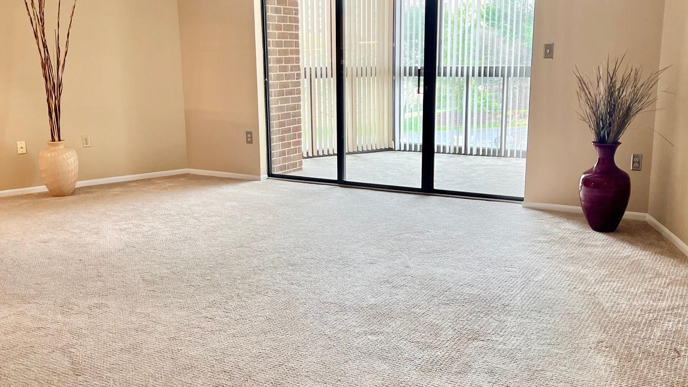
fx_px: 693
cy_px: 186
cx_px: 344
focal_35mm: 38
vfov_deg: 31.2
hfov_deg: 52.8
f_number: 1.5
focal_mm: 5.7
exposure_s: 1/120
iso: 125
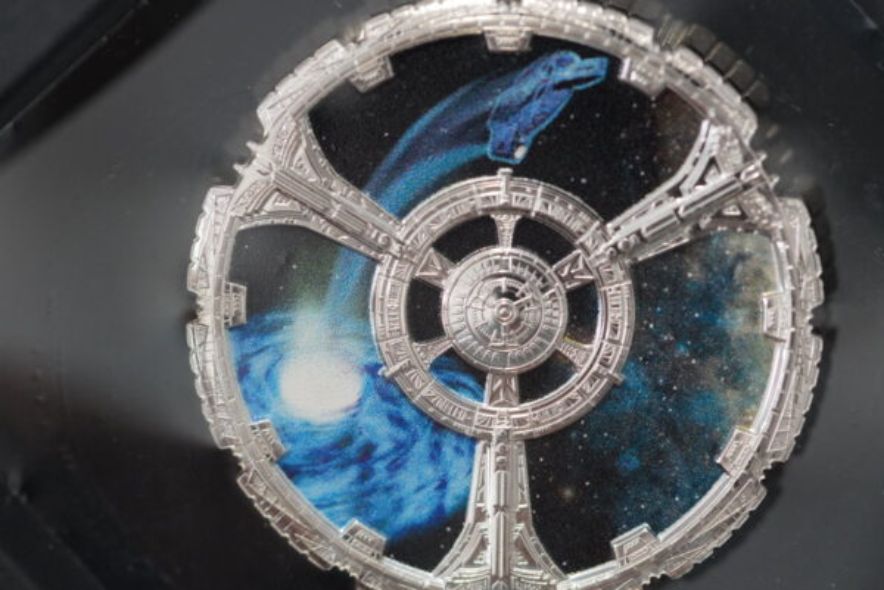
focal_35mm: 135
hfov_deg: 15.2
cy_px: 295
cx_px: 442
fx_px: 3317
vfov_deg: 10.2
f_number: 3.2
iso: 1600
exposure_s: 1/160
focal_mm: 90
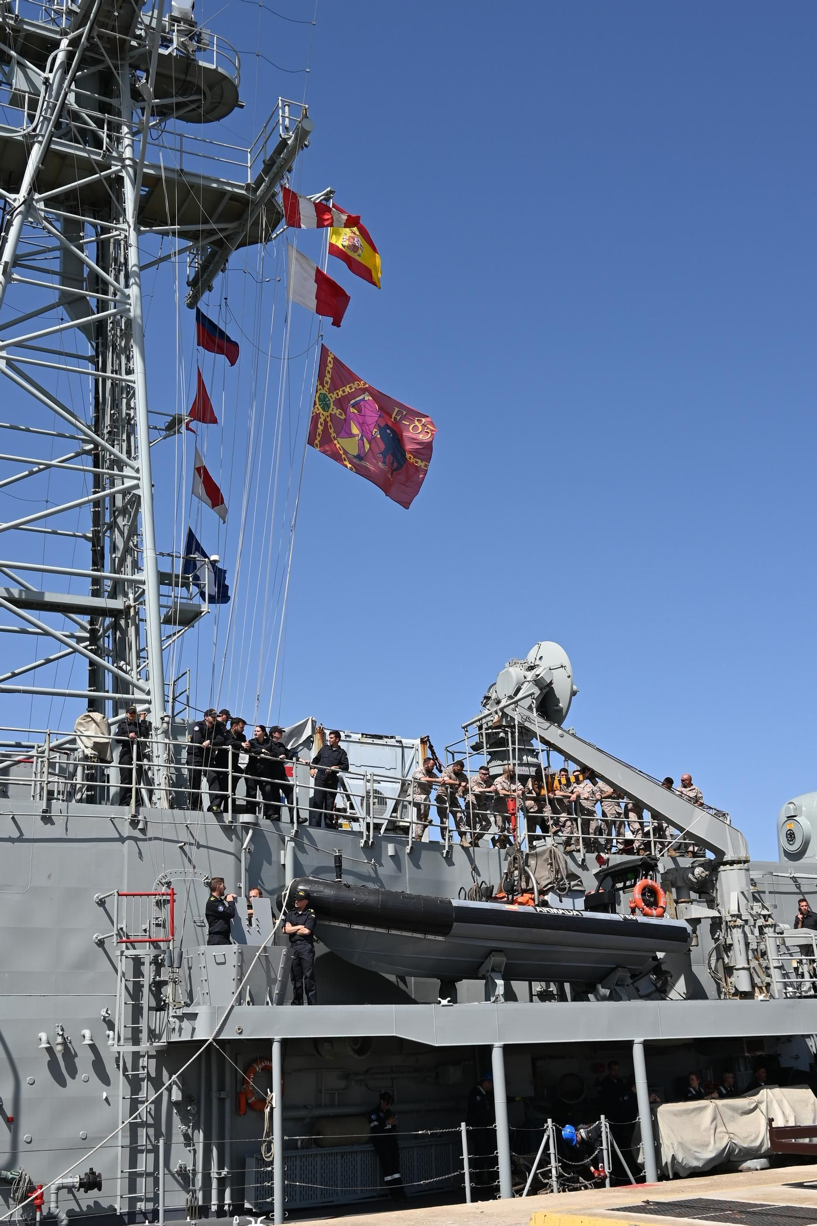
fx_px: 1225
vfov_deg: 53.1
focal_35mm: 36
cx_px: 408
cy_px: 613
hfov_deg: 36.9
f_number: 8
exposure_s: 1/500
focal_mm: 24
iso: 100
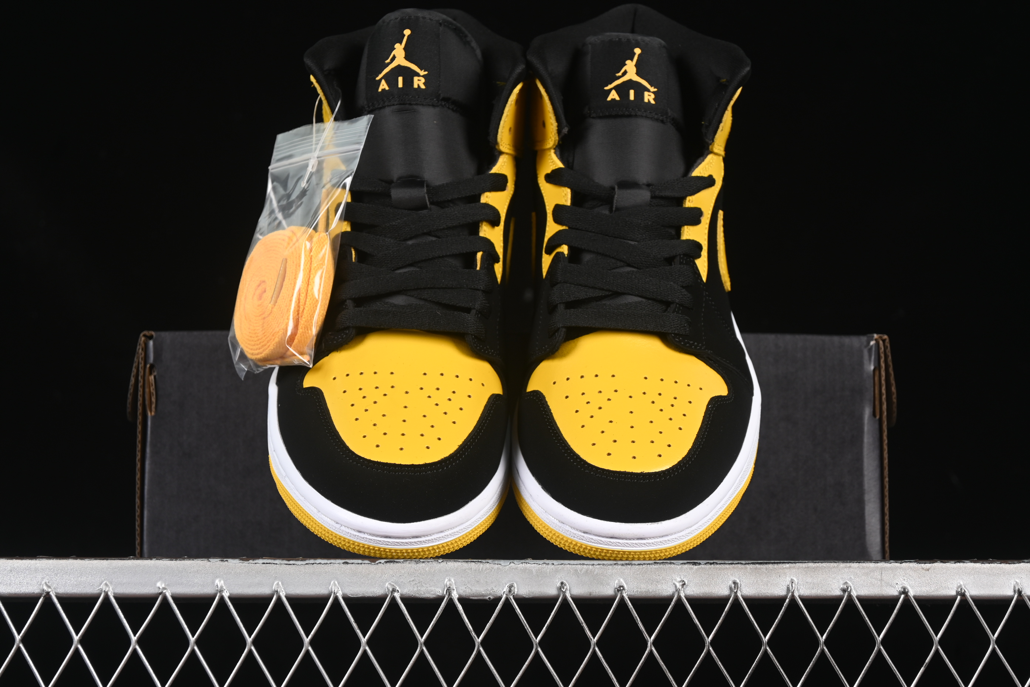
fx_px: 2146
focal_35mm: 75
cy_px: 344
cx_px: 515
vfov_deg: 18.2
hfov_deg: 27.0
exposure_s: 1/60
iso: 160
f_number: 6.3
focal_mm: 50
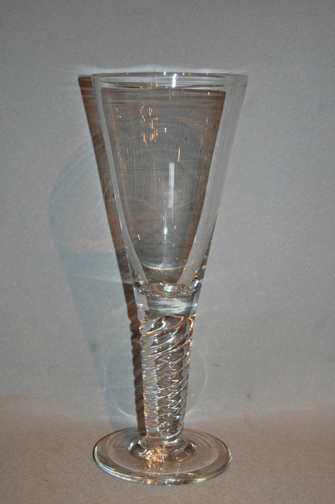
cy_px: 252
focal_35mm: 57
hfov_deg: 23.7
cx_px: 168
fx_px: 797
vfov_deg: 35.1
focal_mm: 38
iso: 400
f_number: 5
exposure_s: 1/60
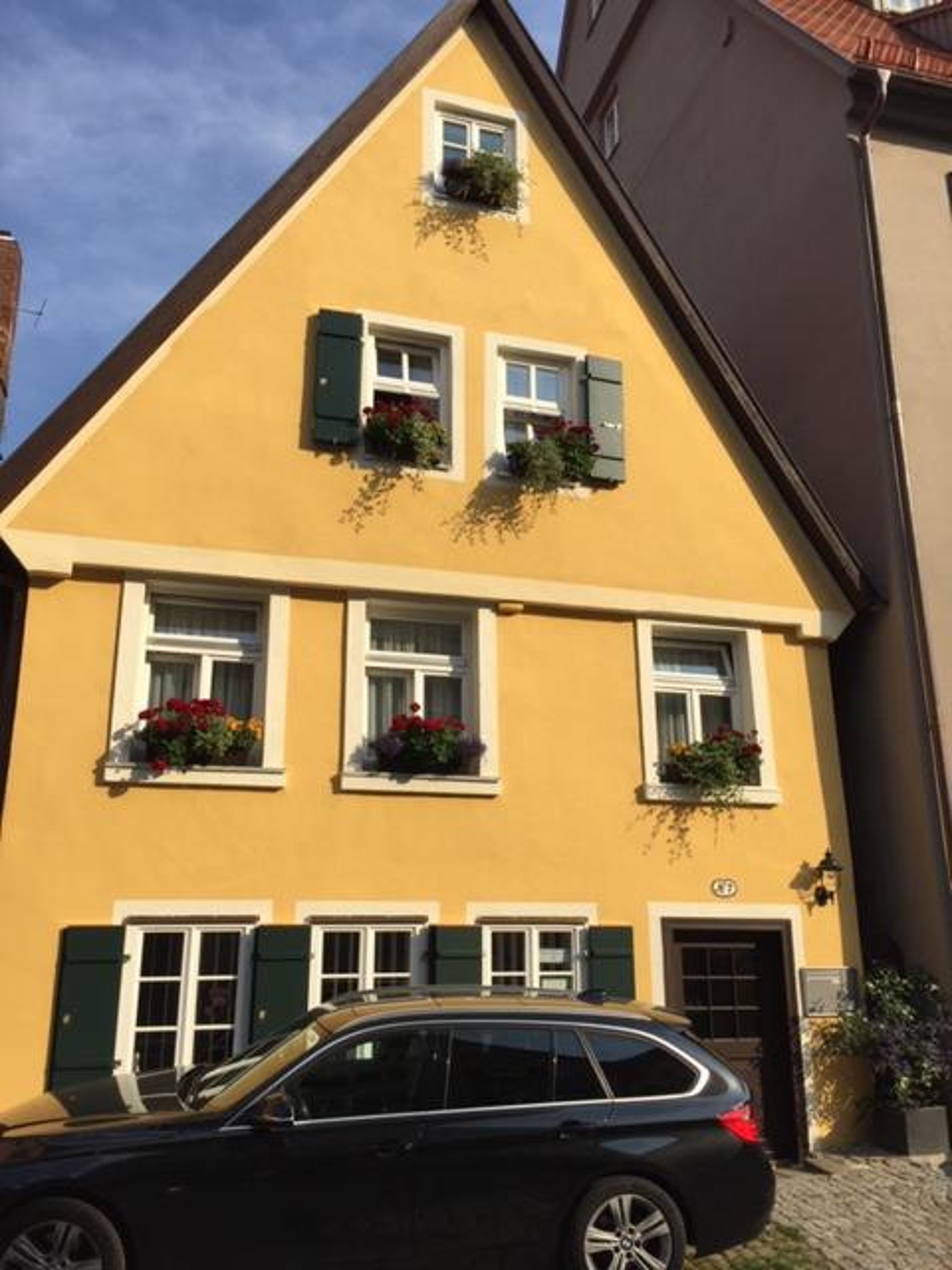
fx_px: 1063
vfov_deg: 61.7
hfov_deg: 48.2
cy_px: 635
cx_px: 476
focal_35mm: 29
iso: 32
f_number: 2.2
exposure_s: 1/2083
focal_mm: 4.15
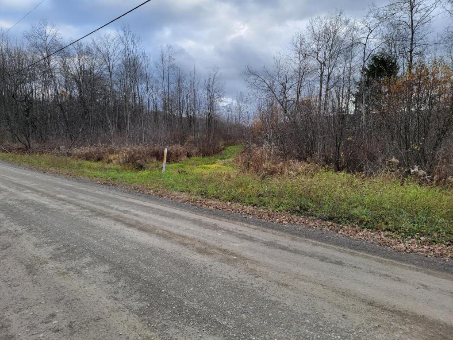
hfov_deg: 71.6
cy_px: 170
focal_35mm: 24
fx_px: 314
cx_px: 226
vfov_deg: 56.8
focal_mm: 6.7
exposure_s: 1/120
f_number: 1.8
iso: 25
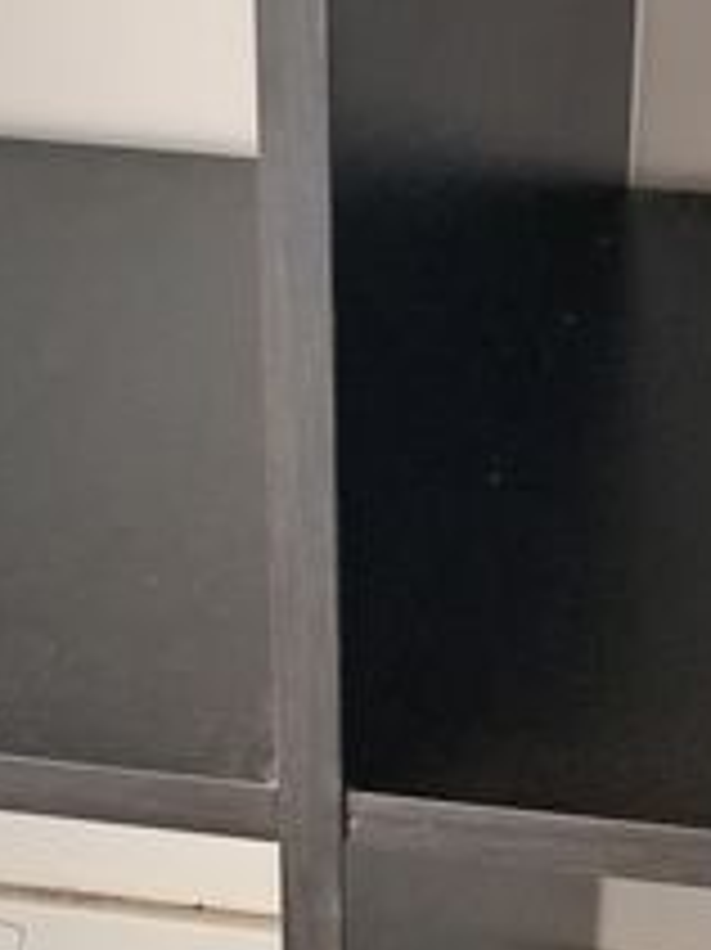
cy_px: 905
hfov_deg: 12.9
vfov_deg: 17.0
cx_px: 513
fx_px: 3125
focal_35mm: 114
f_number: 1.8
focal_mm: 5.23
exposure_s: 1/20
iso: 1600
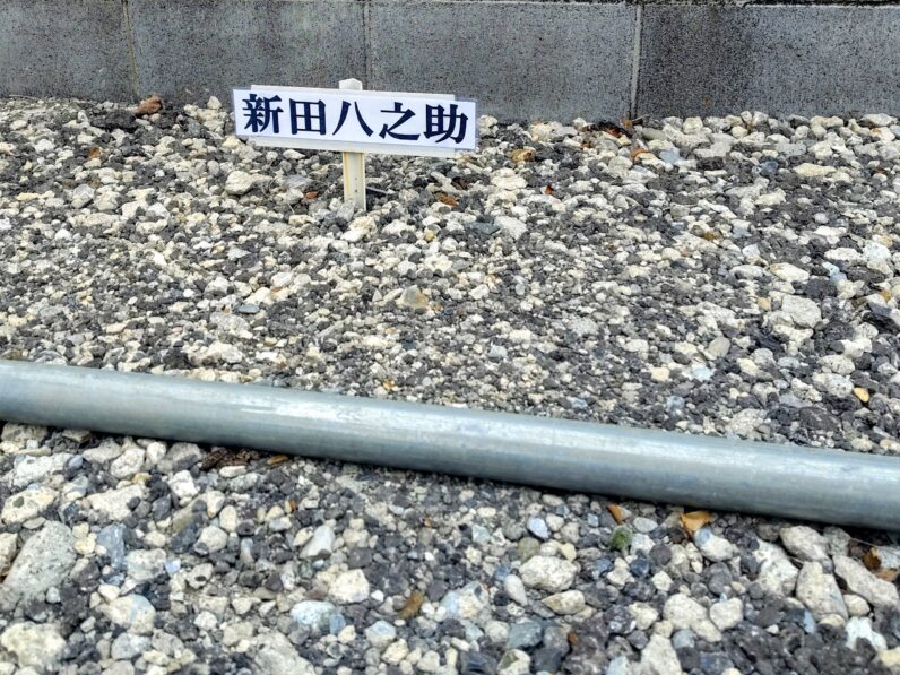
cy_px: 139
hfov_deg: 49.8
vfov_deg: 37.3
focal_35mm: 37
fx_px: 962
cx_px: 362
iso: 76
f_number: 1.9
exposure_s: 1/120
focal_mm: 5.6
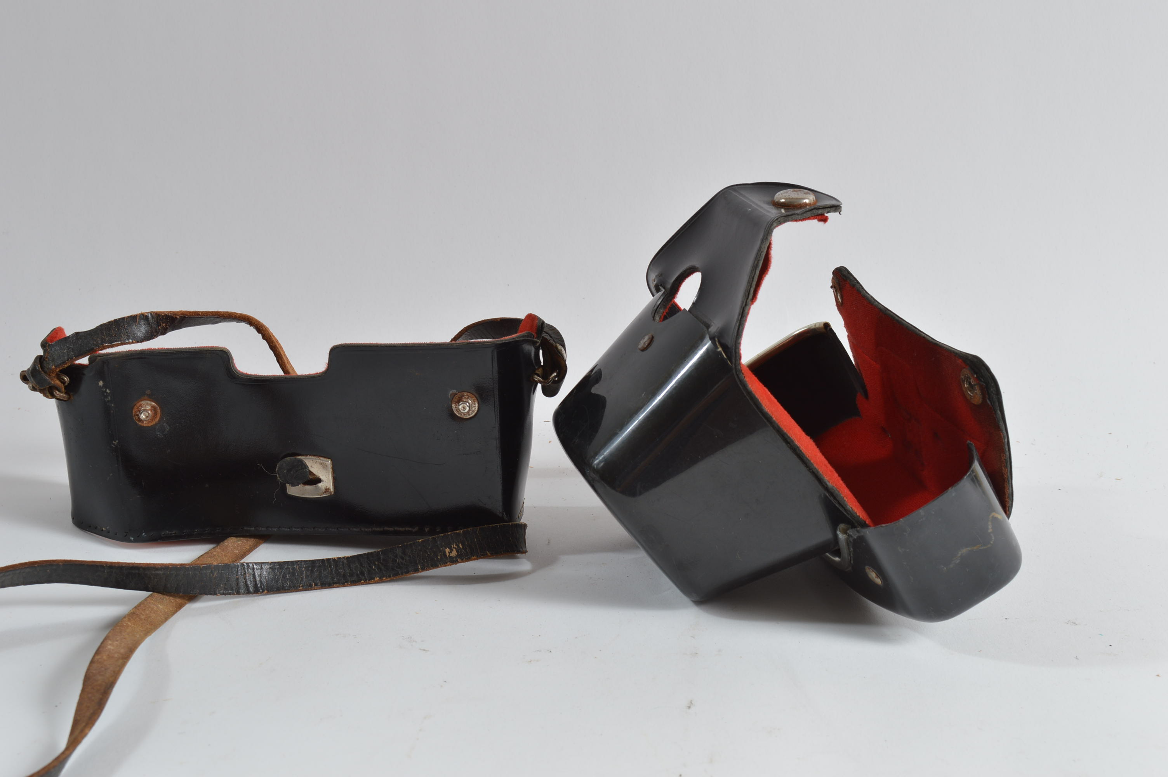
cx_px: 584
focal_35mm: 48
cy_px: 388
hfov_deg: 41.1
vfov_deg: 28.0
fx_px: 1556
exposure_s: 1/100
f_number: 11
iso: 100
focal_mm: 32
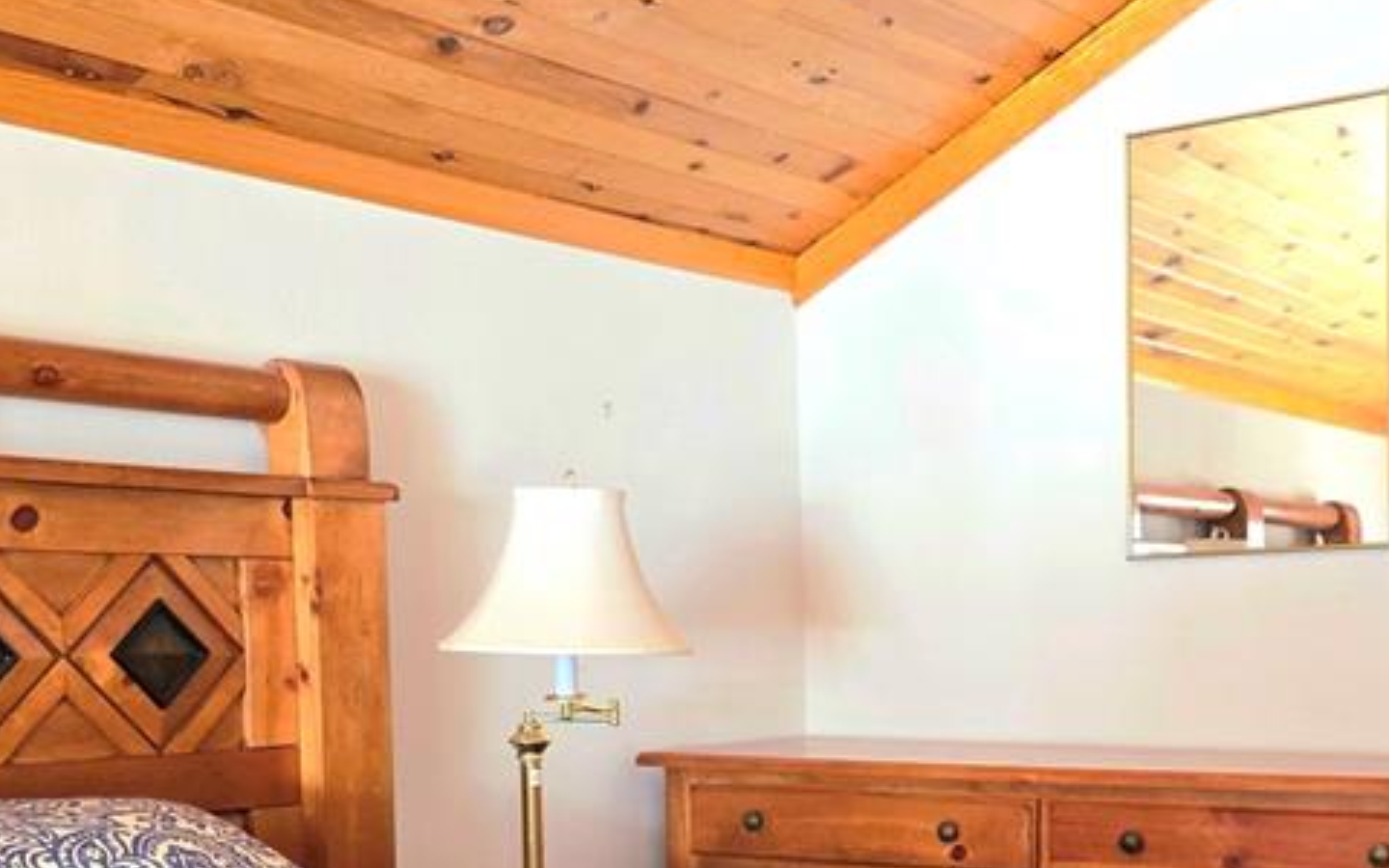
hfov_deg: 38.1
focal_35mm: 52
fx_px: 1968
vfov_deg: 24.3
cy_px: 751
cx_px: 1010
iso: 320
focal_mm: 6.3
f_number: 1.7
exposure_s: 1/120
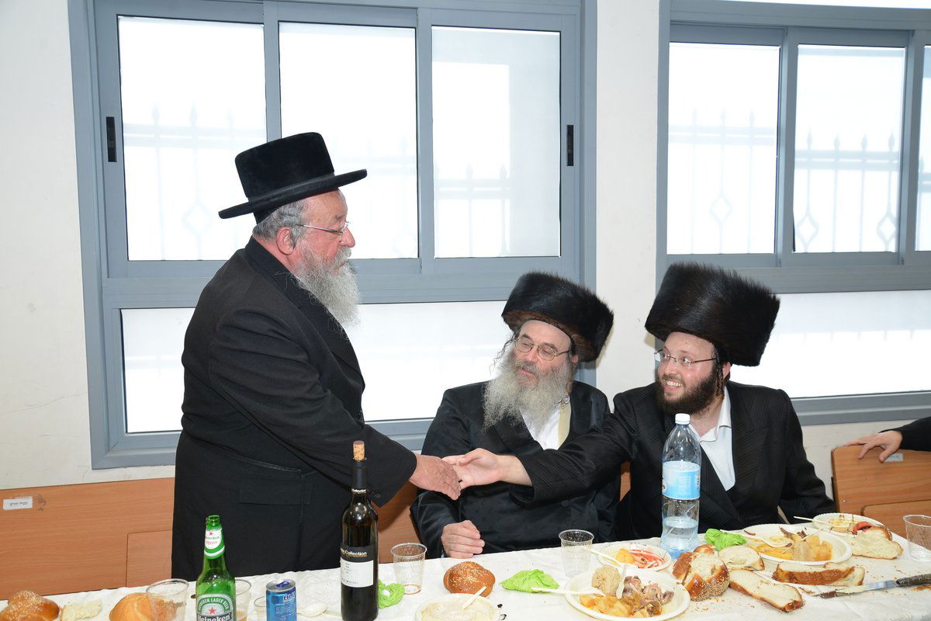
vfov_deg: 41.1
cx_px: 466
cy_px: 310
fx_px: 827
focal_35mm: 32
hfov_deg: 58.7
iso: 640
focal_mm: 32
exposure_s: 1/100
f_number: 5.6
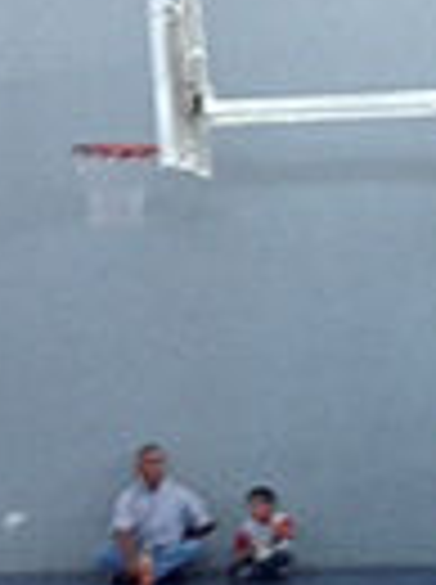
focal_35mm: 122
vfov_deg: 16.1
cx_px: 519
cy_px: 396
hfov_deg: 11.9
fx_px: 2056
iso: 64
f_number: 2.4
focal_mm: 3.3
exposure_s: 1/24
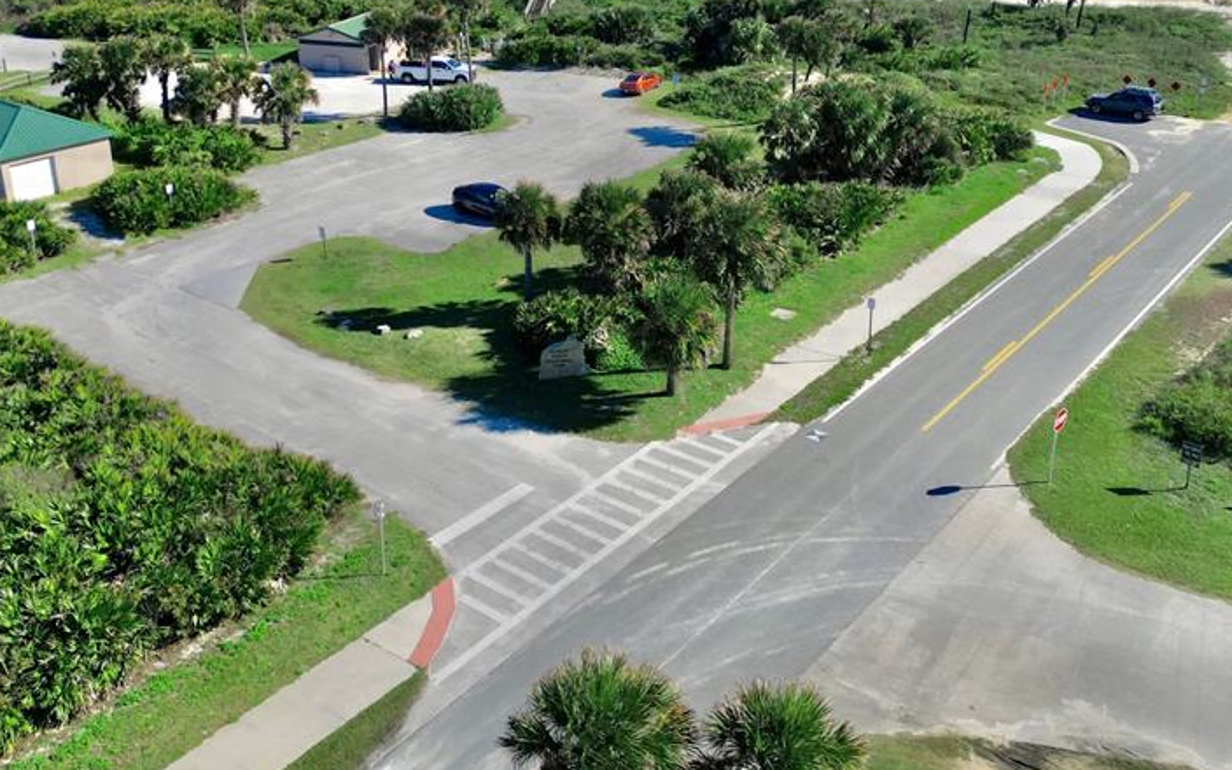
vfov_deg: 34.0
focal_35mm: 37
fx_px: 1242
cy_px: 229
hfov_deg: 52.7
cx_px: 651
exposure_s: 1/5000
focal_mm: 6.72
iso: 110
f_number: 1.7
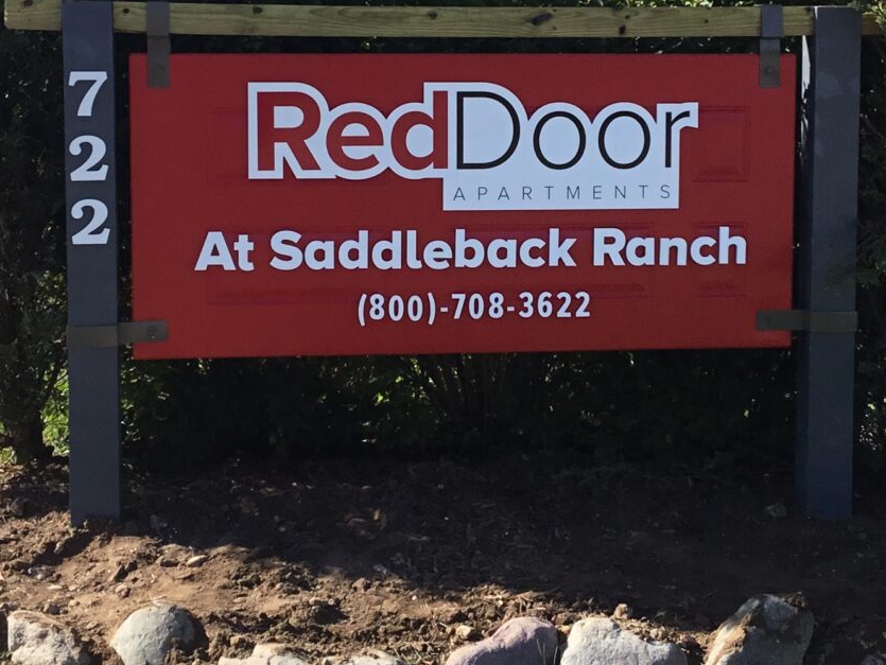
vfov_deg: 19.3
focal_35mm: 76
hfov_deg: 25.6
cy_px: 198
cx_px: 488
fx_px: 1946
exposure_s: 1/867
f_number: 2.4
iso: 25
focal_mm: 3.3
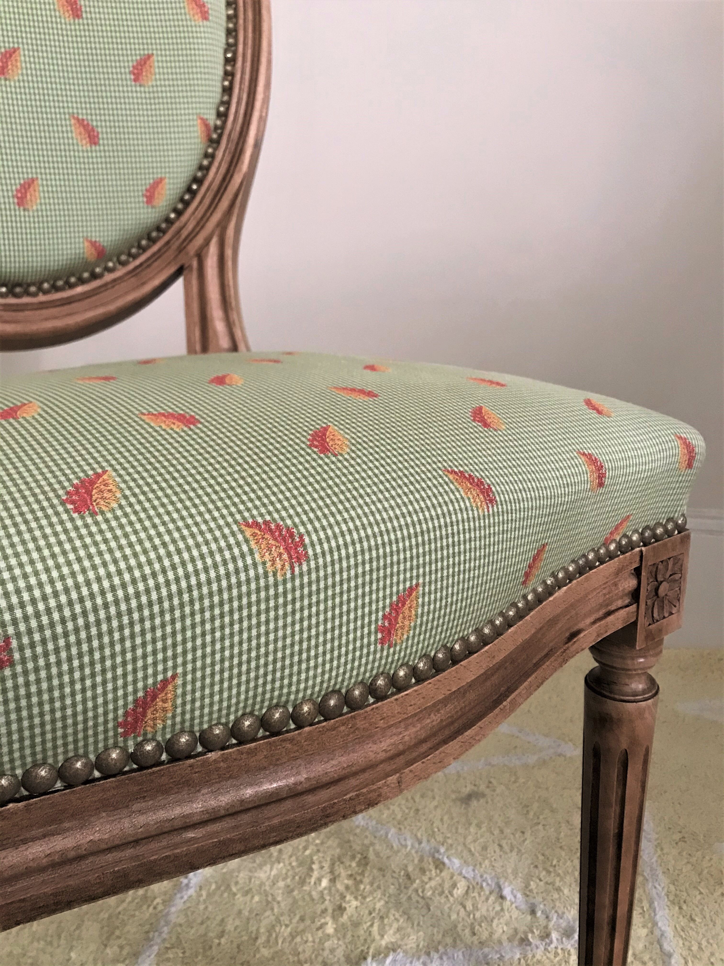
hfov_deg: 49.7
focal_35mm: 28
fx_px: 781
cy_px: 483
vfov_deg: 63.4
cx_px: 362
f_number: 1.8
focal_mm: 3.99
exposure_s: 1/11
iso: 100
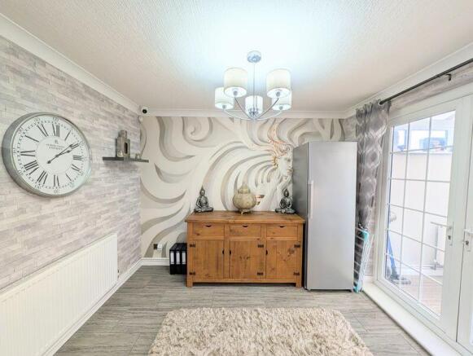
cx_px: 236
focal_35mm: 12
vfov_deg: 94.6
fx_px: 164
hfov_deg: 110.5
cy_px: 178
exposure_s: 1/105
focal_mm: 2.02
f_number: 1.7
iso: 57
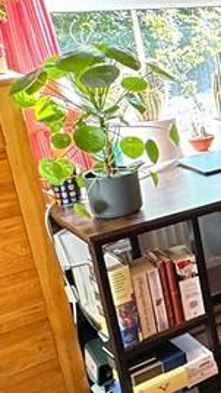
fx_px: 605
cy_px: 153
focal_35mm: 58
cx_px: 522
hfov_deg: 14.3
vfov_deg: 35.9
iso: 200
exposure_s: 1/99
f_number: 2.2
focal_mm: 2.22
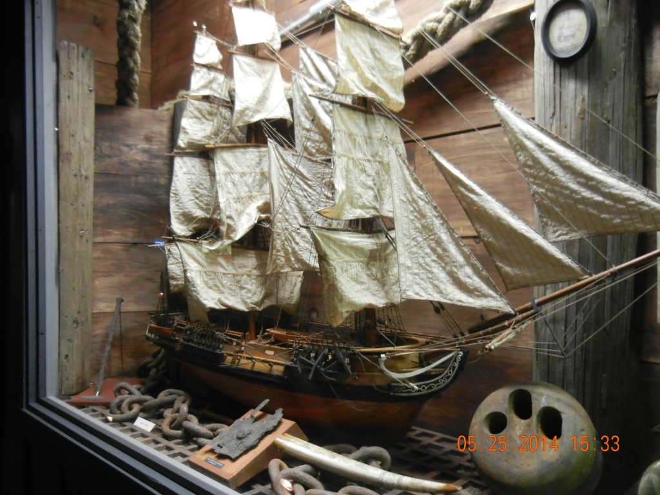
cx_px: 330
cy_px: 248
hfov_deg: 60.0
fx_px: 572
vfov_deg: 46.8
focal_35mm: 30
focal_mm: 5.4
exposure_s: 1/3.4
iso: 200
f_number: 3.5
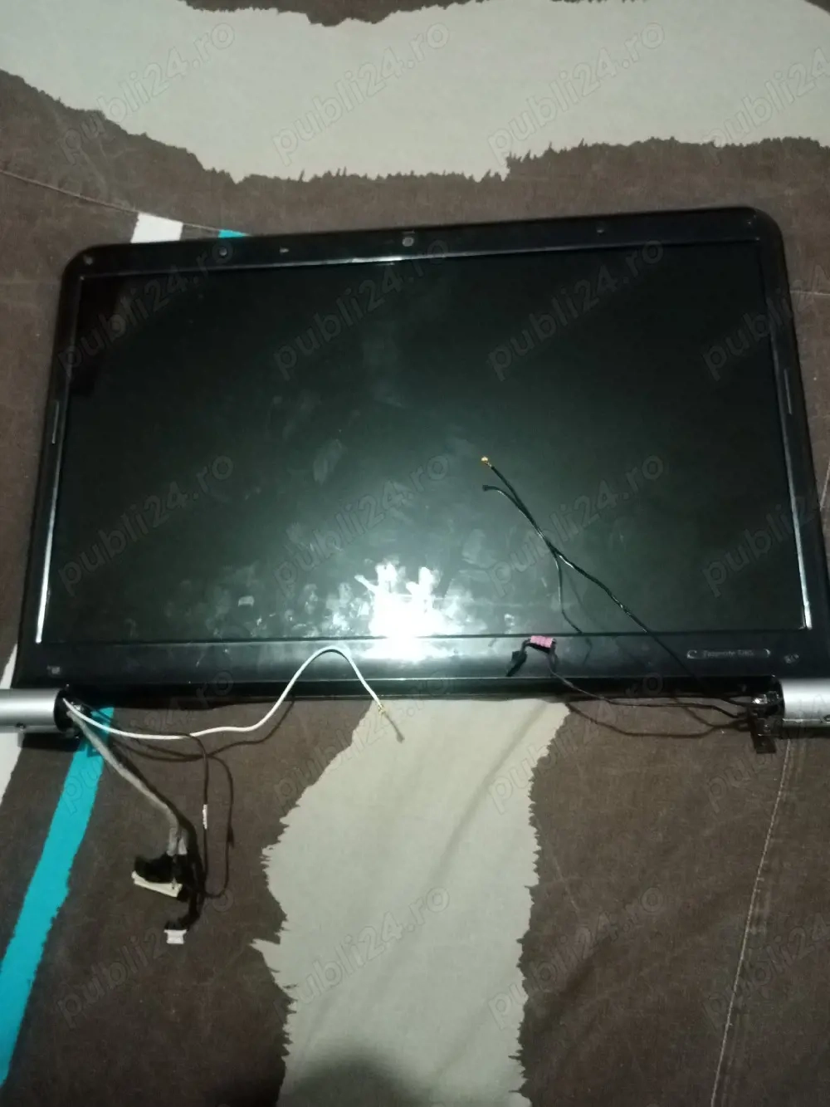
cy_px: 554
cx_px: 415
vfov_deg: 67.3
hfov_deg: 53.1
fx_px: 831
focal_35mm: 26
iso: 1462
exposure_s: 1/20
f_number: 1.8
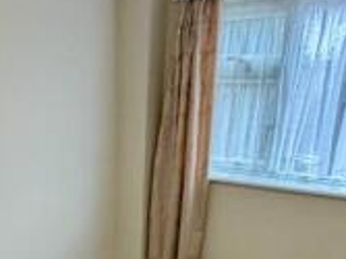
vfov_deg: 26.0
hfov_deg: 38.3
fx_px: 489
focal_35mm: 49
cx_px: 103
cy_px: 322
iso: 250
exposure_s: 1/100
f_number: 2.2
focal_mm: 2.22
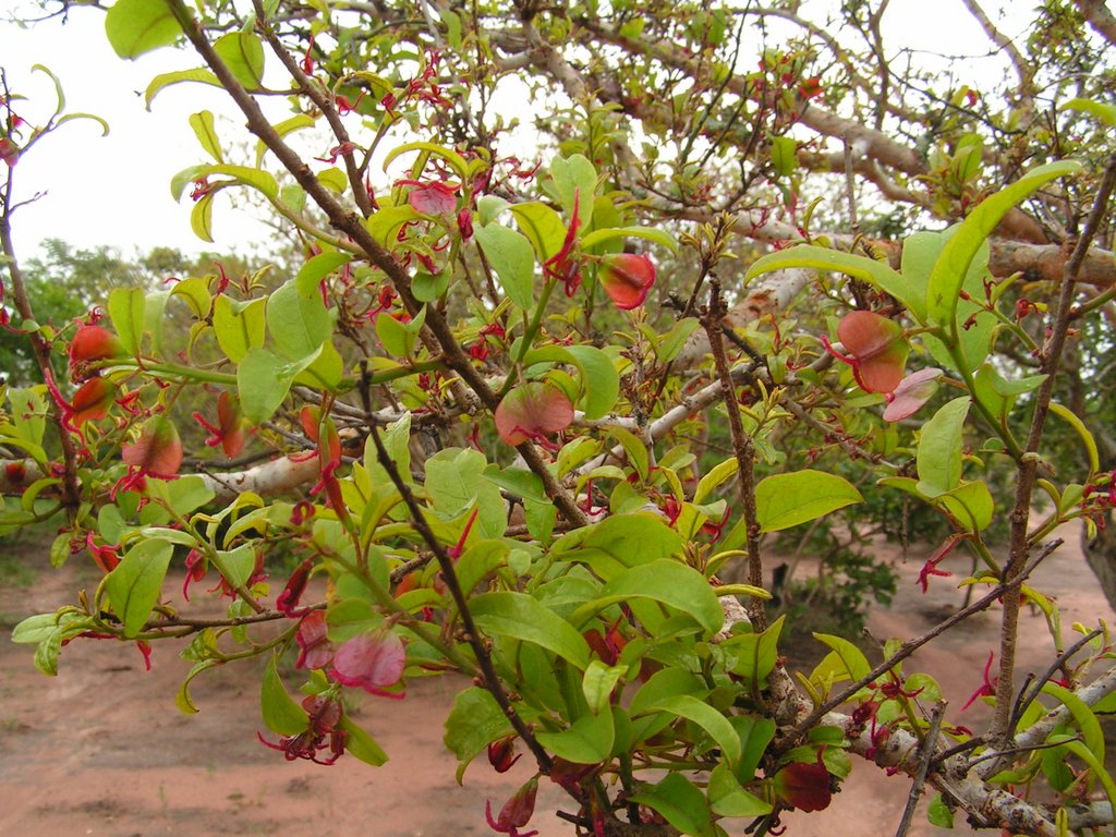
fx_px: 1225
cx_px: 558
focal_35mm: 38
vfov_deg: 37.7
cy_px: 418
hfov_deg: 49.0
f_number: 5.6
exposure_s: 1/60
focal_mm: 6.3
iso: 50
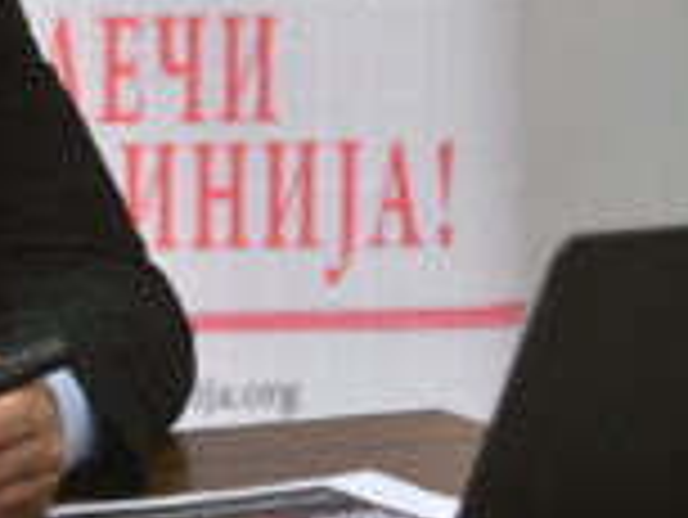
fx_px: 5908
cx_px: -117
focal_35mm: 297
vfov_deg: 5.0
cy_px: 9
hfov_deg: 6.6
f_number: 5
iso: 1250
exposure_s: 1/125
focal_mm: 70
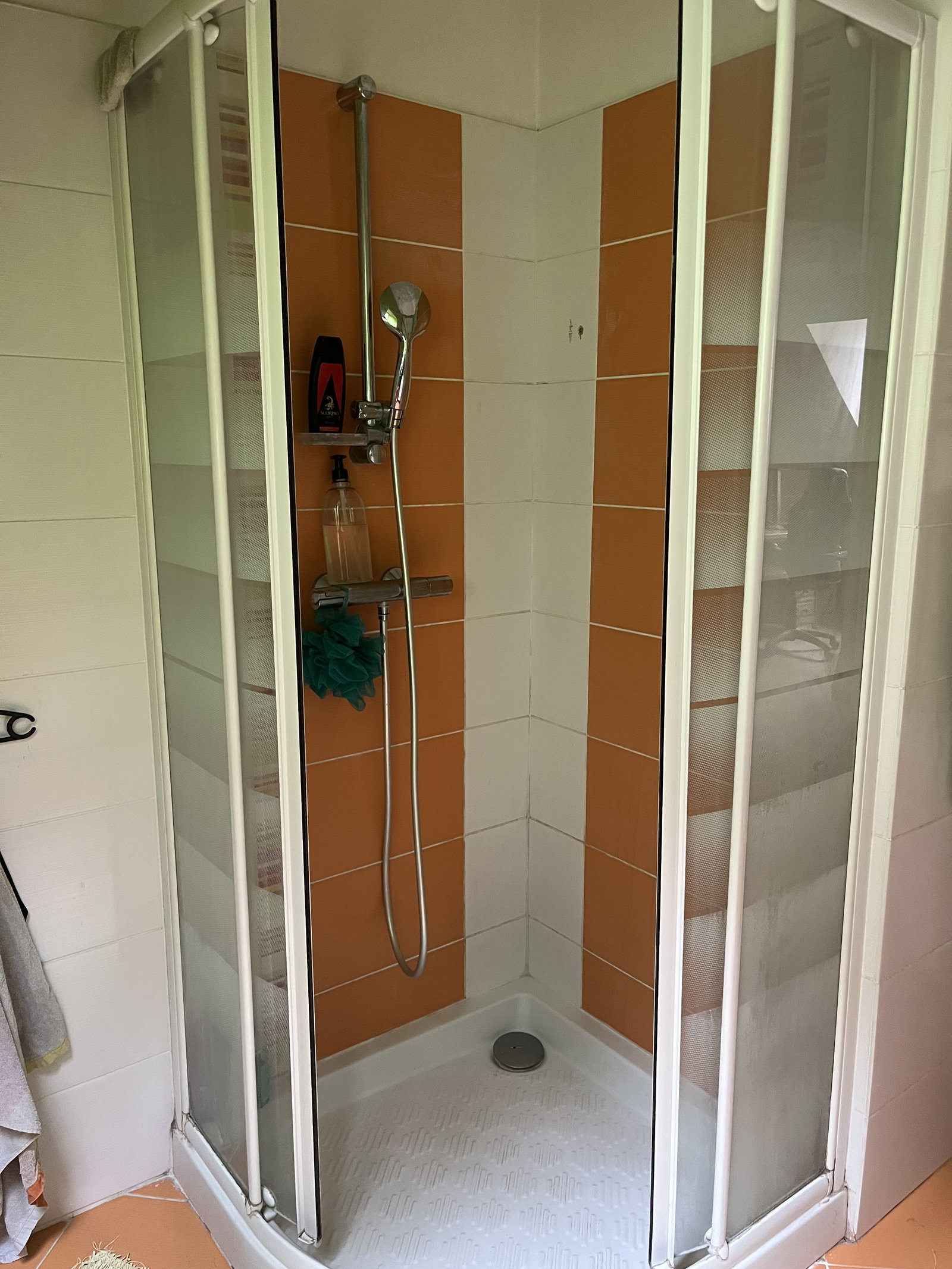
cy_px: 634
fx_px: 953
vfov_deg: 67.3
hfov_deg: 53.1
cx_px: 476
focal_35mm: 26
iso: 500
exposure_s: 1/49
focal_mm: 5.1
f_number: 1.6
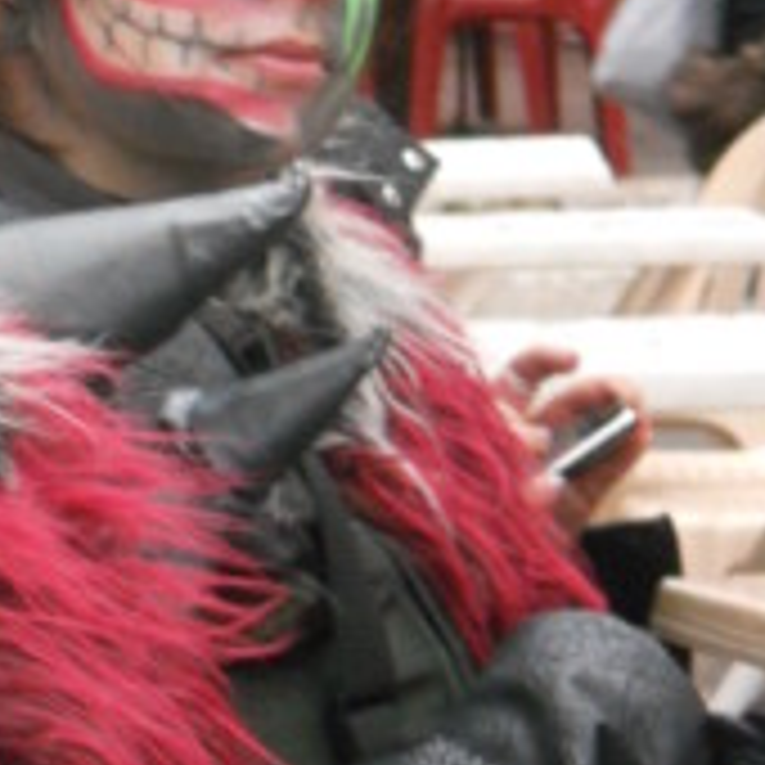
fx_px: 7001
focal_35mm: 280
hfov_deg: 6.2
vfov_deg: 6.2
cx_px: -43
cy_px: 90
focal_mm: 19.6
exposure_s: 1/60
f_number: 5.9
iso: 500
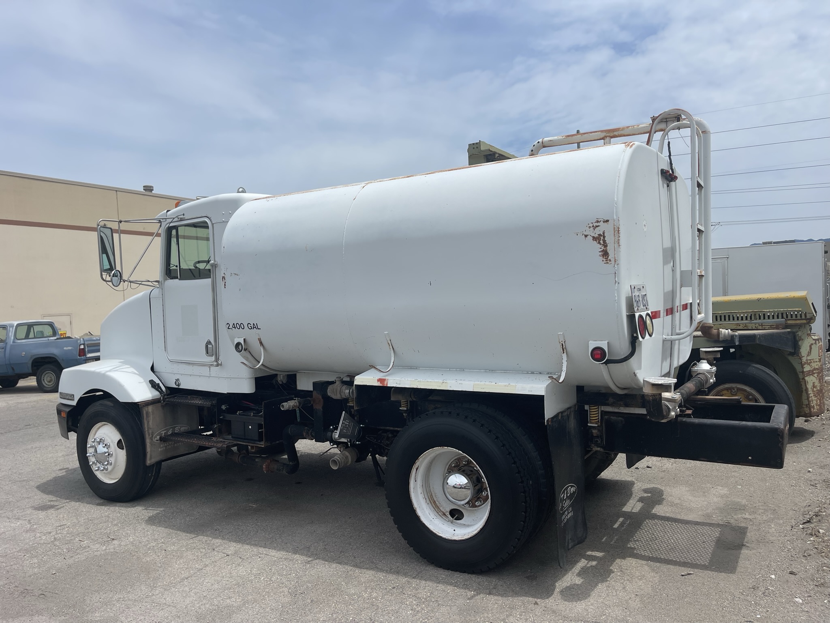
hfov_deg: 67.3
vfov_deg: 53.1
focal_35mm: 26
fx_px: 623
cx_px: 415
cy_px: 312
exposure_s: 1/7407
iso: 32
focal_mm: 5.1
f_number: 1.6
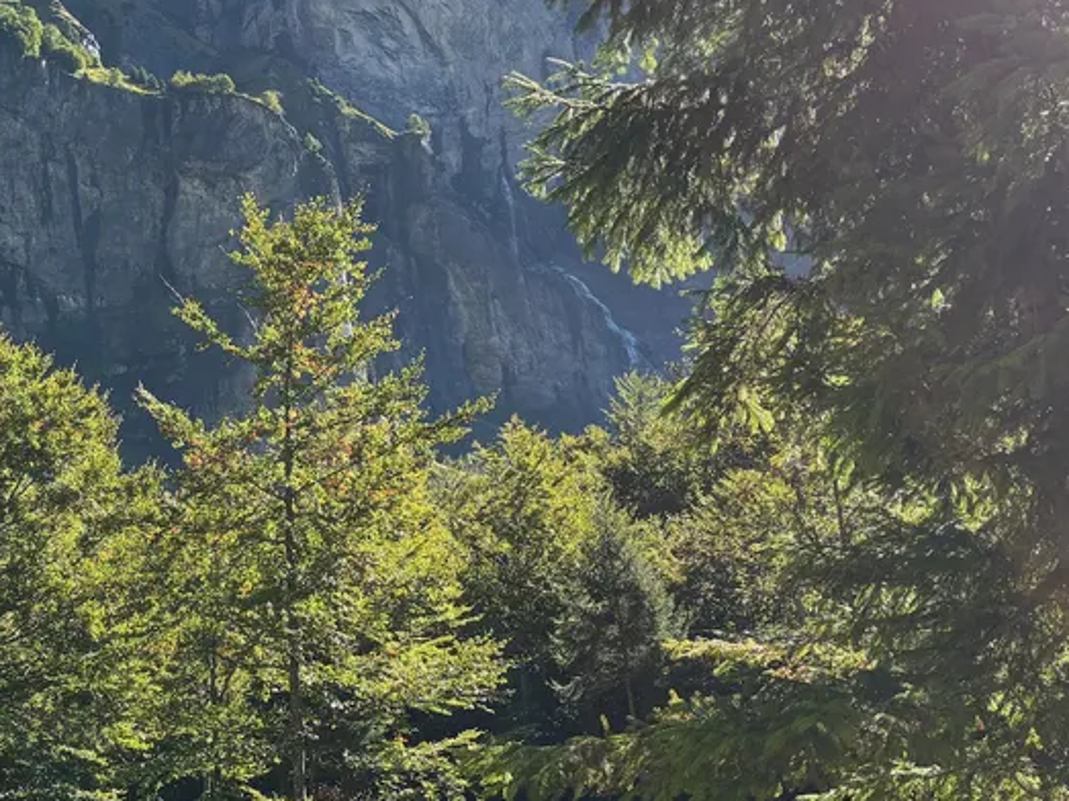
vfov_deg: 27.5
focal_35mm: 53
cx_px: 297
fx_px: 1636
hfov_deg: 35.5
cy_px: 356
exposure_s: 1/726
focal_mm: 5.96
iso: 50
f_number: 1.6
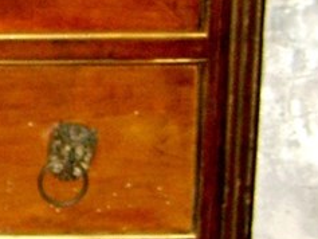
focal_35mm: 152
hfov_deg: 12.2
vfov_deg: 9.7
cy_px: -9
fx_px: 1397
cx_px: -200
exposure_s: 1/60
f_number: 3.1
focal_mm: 7.53
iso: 100
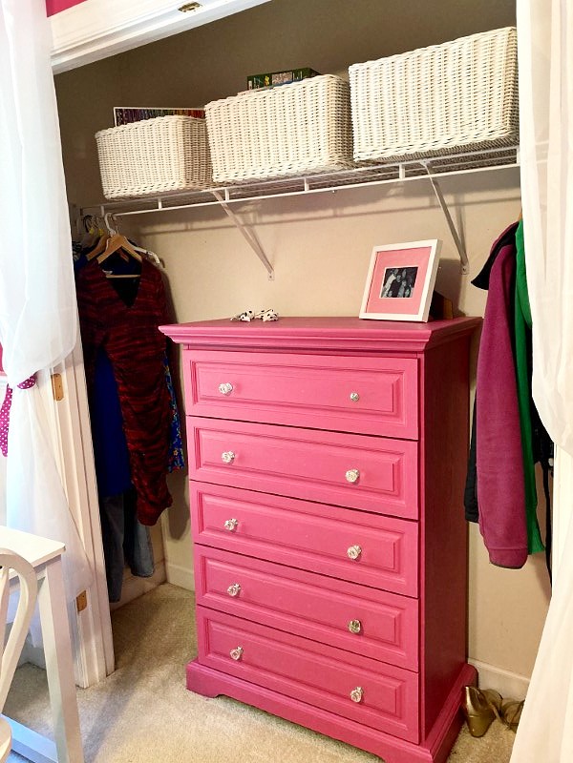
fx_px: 618
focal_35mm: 28
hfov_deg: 49.7
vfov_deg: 63.4
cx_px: 286
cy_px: 382
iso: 250
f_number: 1.8
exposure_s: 1/40
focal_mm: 3.99
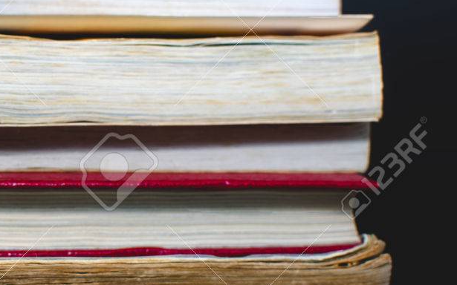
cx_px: -24
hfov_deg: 17.9
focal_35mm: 113
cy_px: 141
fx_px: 1408
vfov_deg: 11.6
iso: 100
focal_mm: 35
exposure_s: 1/15
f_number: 5
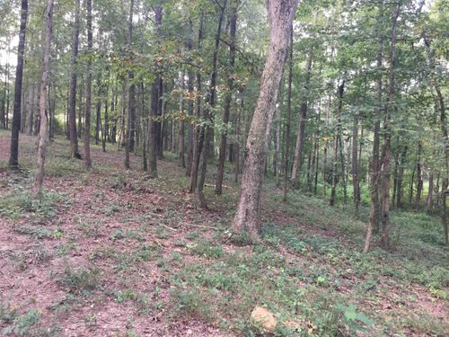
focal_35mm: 31
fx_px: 402
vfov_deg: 45.4
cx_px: 224
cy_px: 168
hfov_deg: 58.4
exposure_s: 1/30
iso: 64
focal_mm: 3.3
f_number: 2.4
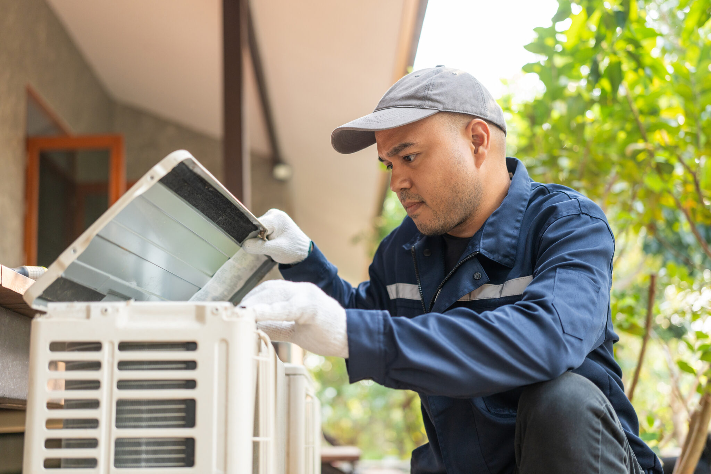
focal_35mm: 50
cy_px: 237
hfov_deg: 39.6
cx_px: 356
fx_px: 987
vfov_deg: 27.0
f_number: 2.5
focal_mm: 50
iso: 320
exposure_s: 1/400
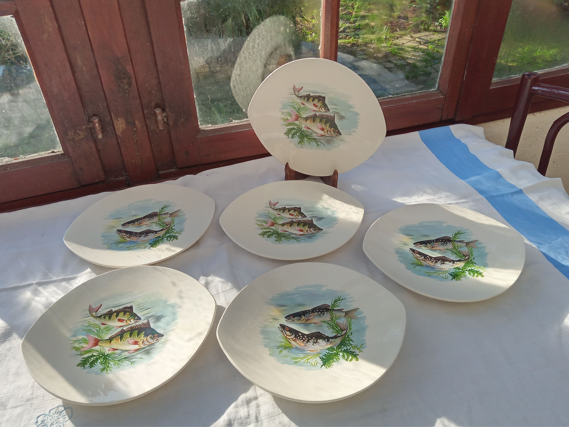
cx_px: 284
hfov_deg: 63.4
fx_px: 460
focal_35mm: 28
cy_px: 214
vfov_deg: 49.7
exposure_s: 1/1873
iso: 121
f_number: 1.8
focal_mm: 3.57
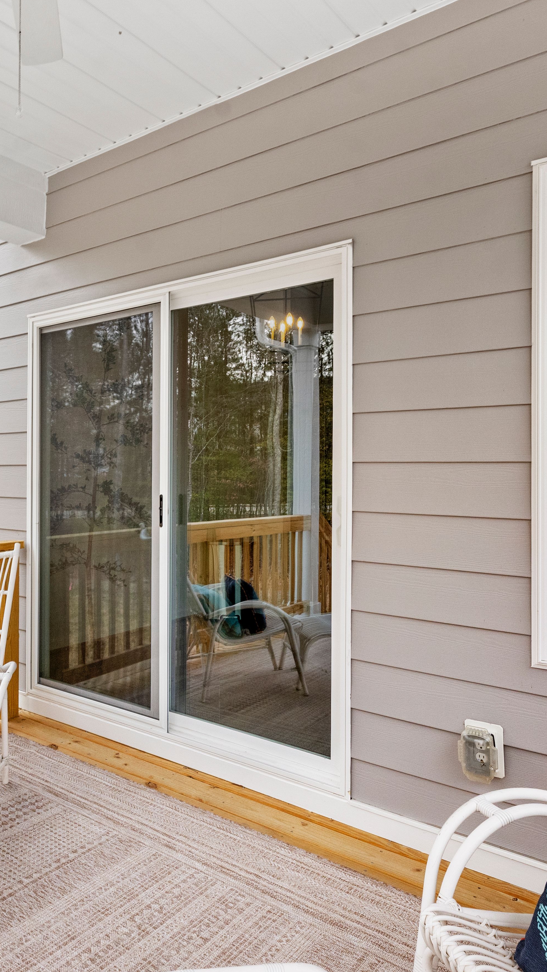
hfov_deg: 44.8
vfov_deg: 74.0
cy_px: 473
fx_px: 645
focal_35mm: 25
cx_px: 155
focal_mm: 14
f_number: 9
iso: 1250
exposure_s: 1/80
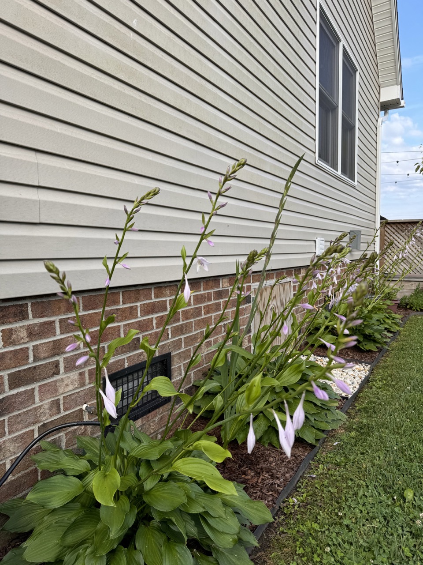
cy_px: 282
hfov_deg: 56.8
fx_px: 391
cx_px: 212
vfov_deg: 71.6
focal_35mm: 24
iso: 80
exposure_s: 1/1215
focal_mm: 6.76
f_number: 1.78
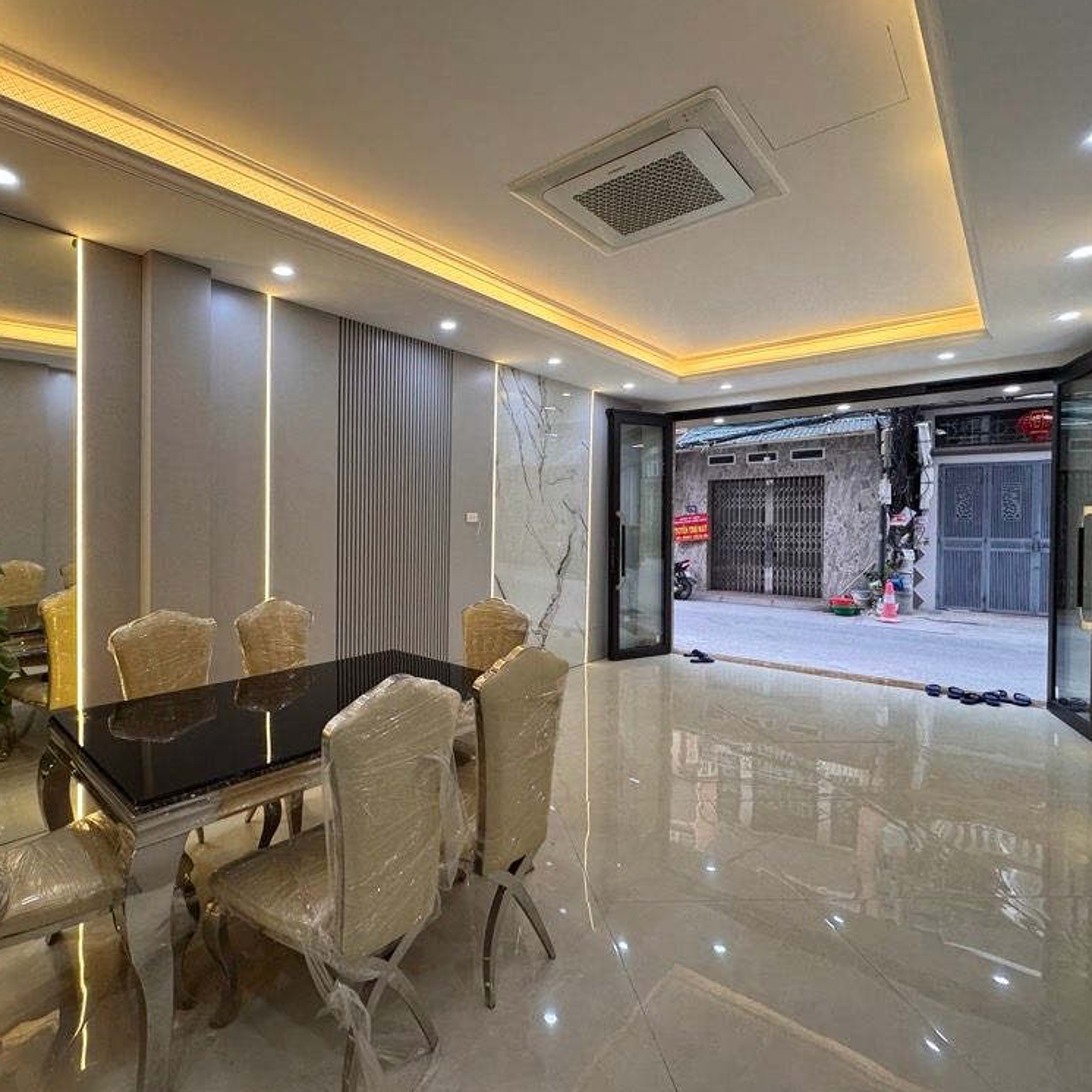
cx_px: 451
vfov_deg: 84.0
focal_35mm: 17
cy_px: 534
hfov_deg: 83.2
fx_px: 607
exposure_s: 1/100
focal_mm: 2.22
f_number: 2.2
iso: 125
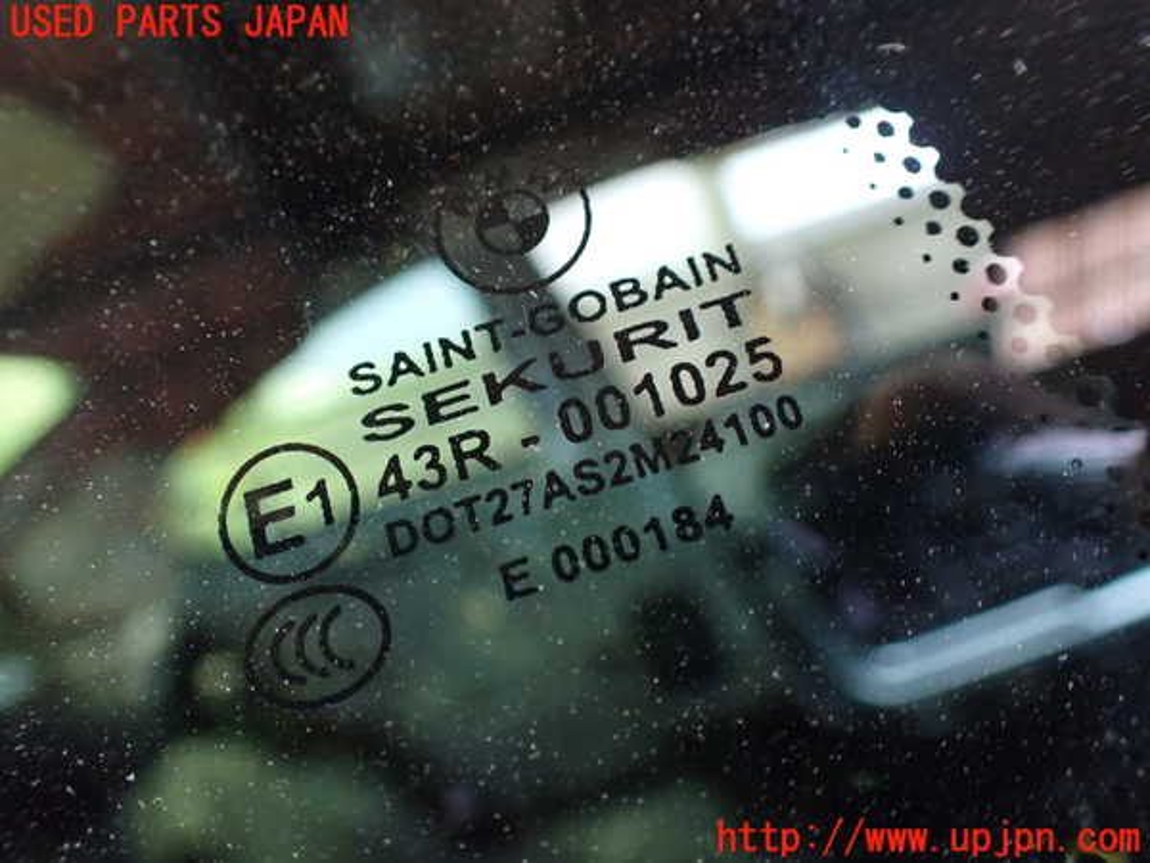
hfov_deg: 60.0
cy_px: 432
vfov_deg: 46.8
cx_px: 575
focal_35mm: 30
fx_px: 997
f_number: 2.3
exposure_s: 1/30
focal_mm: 5.4
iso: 1000
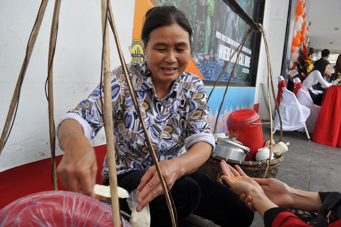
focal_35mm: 27
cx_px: 170
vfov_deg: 47.8
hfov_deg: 67.4
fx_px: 255
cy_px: 114
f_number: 5.6
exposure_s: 1/60
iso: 200
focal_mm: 18
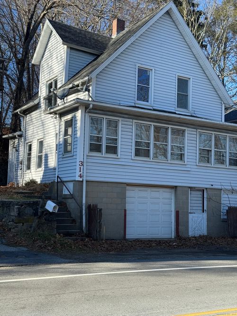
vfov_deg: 39.7
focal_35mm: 48
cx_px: 118
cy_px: 158
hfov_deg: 30.3
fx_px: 438
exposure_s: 1/1681
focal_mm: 6.76
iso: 64
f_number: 1.78
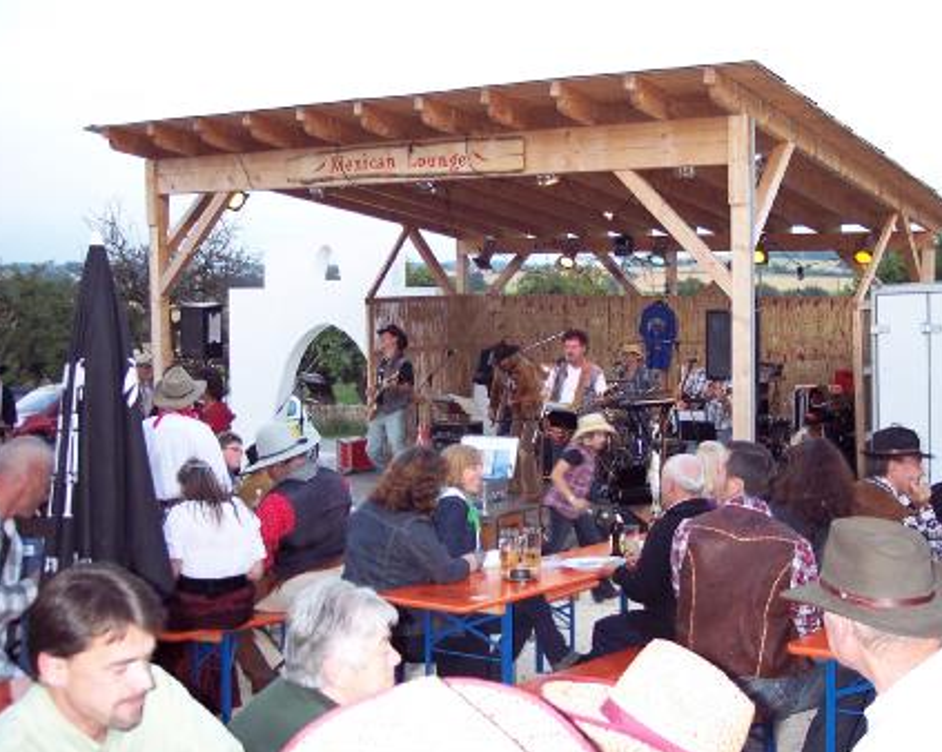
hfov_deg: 41.1
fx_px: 1254
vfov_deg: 33.4
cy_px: 357
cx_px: 541
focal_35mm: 45
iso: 140
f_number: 2.8
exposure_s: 1/60
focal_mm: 8
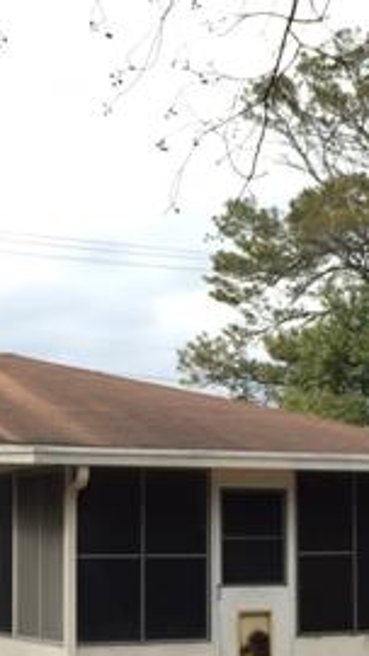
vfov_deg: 27.9
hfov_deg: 16.1
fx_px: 1304
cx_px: 168
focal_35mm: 75
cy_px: 486
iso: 32
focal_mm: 4.15
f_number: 2.2
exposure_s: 1/807
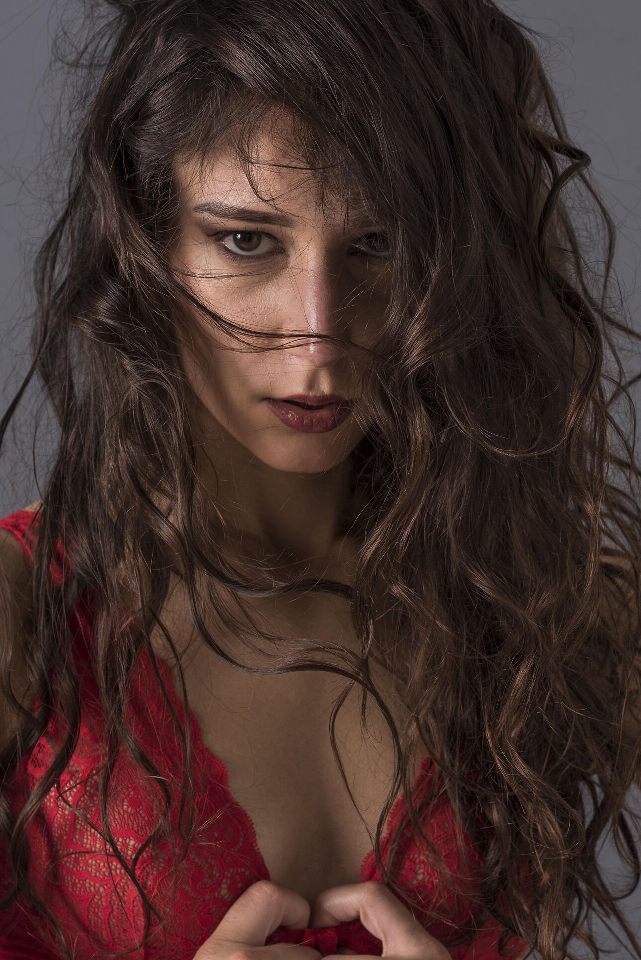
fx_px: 2828
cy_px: 429
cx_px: 327
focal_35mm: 106
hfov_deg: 12.9
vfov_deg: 19.3
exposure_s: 1/160
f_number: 8
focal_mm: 85
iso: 100
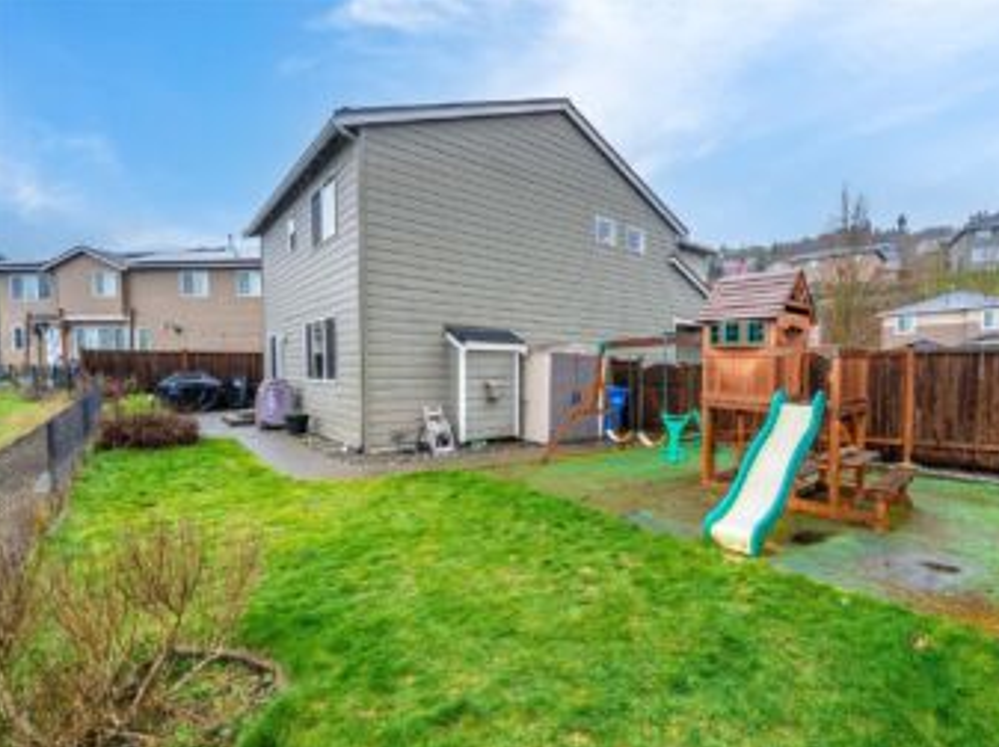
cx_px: 581
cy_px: 393
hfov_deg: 93.7
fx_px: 461
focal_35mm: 16
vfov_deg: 77.9
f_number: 7.1
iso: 320
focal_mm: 14
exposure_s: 1/30
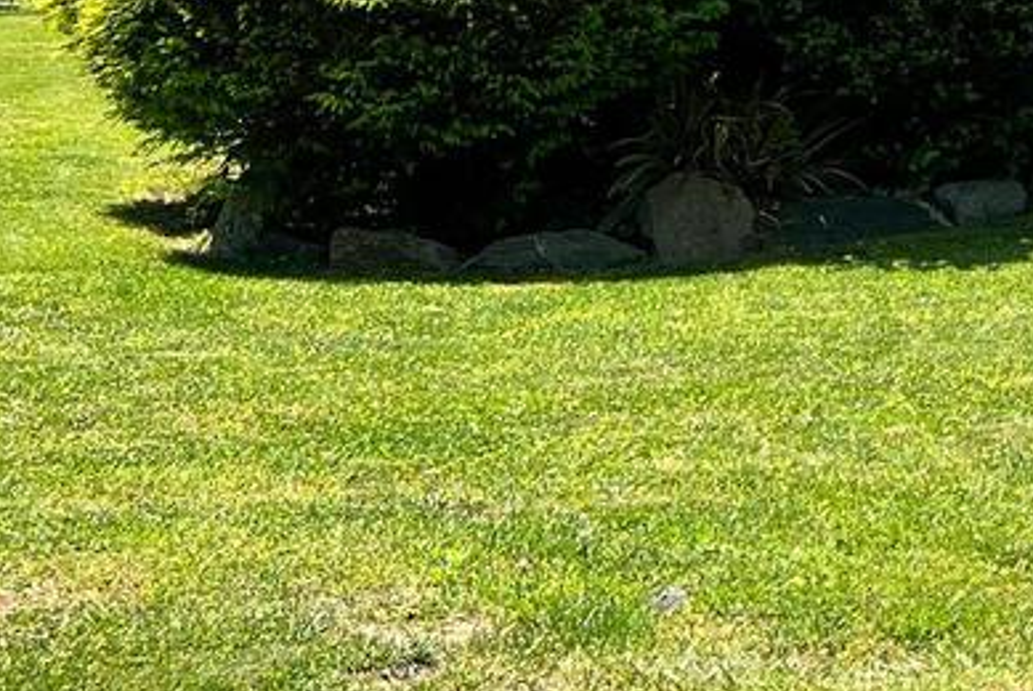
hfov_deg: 17.6
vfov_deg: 12.7
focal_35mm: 100
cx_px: 1694
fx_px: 2871
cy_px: -489
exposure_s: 1/1645
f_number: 1.5
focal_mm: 5.7
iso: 50
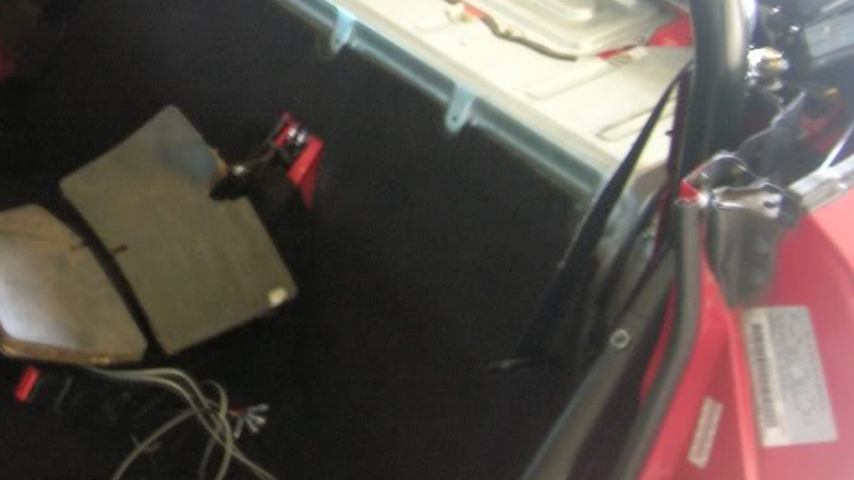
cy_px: 26
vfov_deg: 20.5
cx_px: 212
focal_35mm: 57
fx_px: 1291
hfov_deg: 35.8
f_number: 2.9
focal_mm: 5.7
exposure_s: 1/2.1
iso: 200
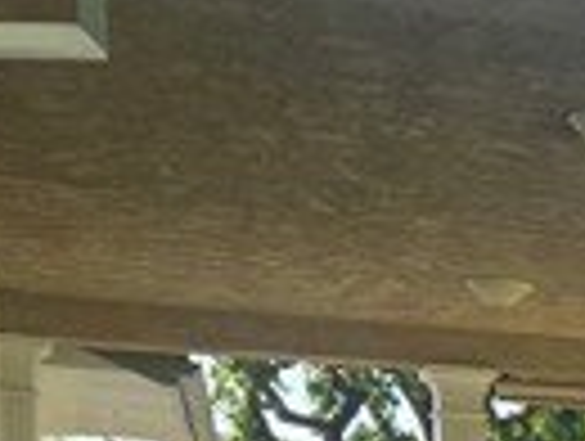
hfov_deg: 15.1
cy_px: 824
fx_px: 1913
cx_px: 1048
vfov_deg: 12.0
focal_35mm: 113
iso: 25
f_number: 1.8
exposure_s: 1/1019
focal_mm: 5.4
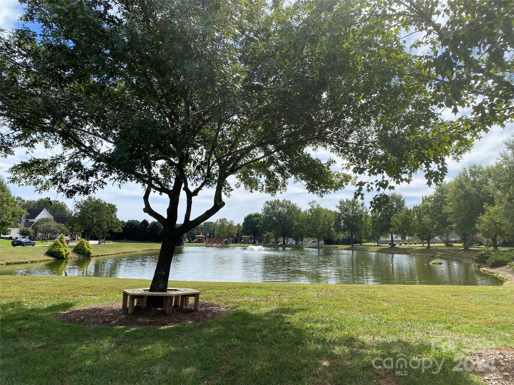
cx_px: 257
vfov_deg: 53.1
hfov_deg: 67.3
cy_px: 192
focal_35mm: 26
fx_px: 386
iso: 32
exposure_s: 1/2105
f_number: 1.8
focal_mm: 4.25
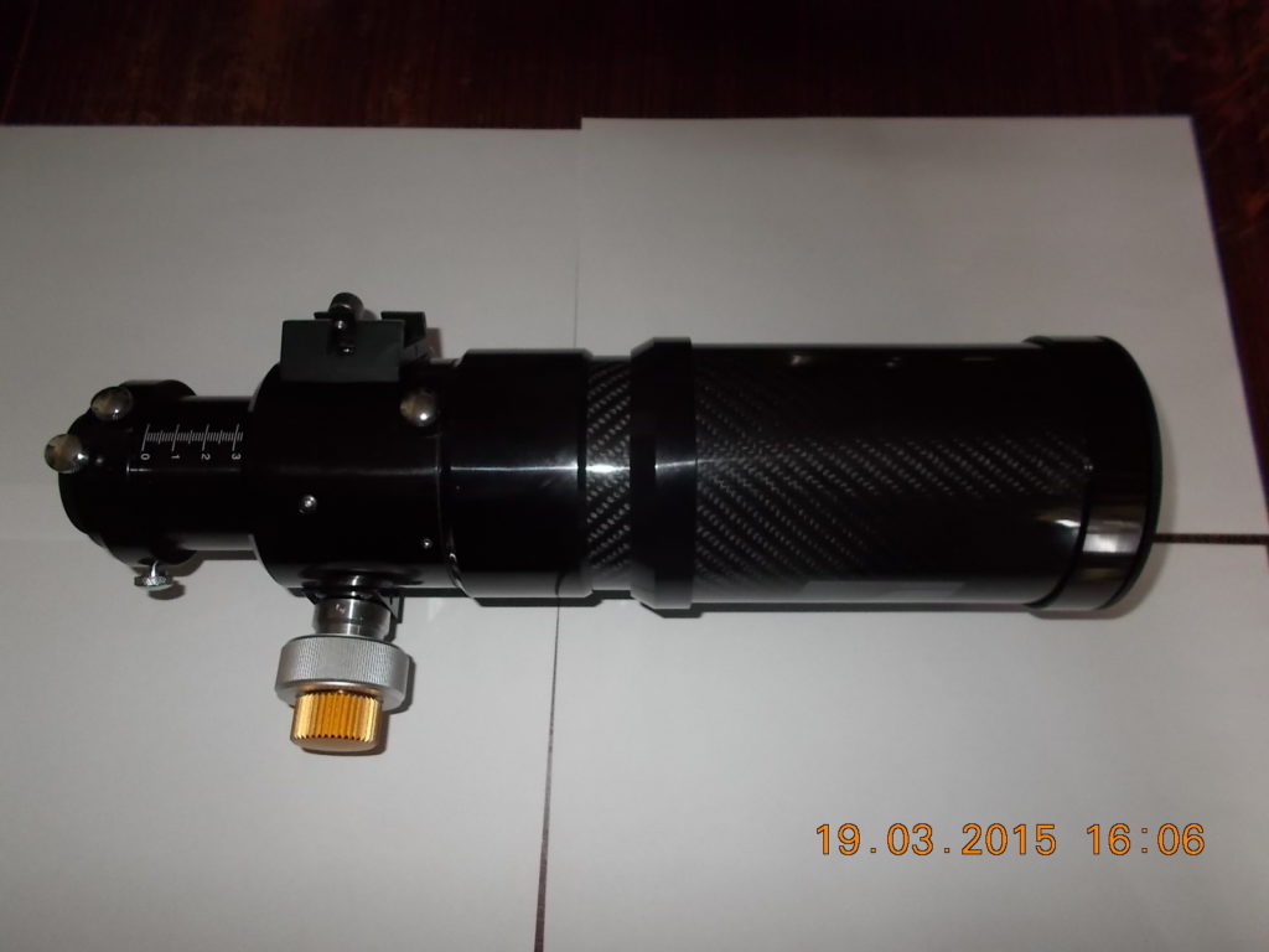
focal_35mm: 26
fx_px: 953
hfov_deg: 67.3
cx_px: 634
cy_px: 476
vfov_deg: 53.1
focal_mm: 4.6
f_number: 3.2
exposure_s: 1/25
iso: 200
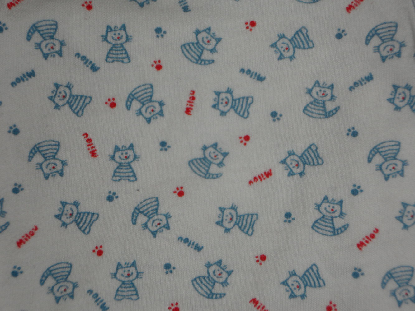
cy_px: 156
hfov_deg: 21.8
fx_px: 1079
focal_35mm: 90
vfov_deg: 16.4
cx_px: 208
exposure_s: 1/15
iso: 100
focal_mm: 14.6
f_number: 4.8
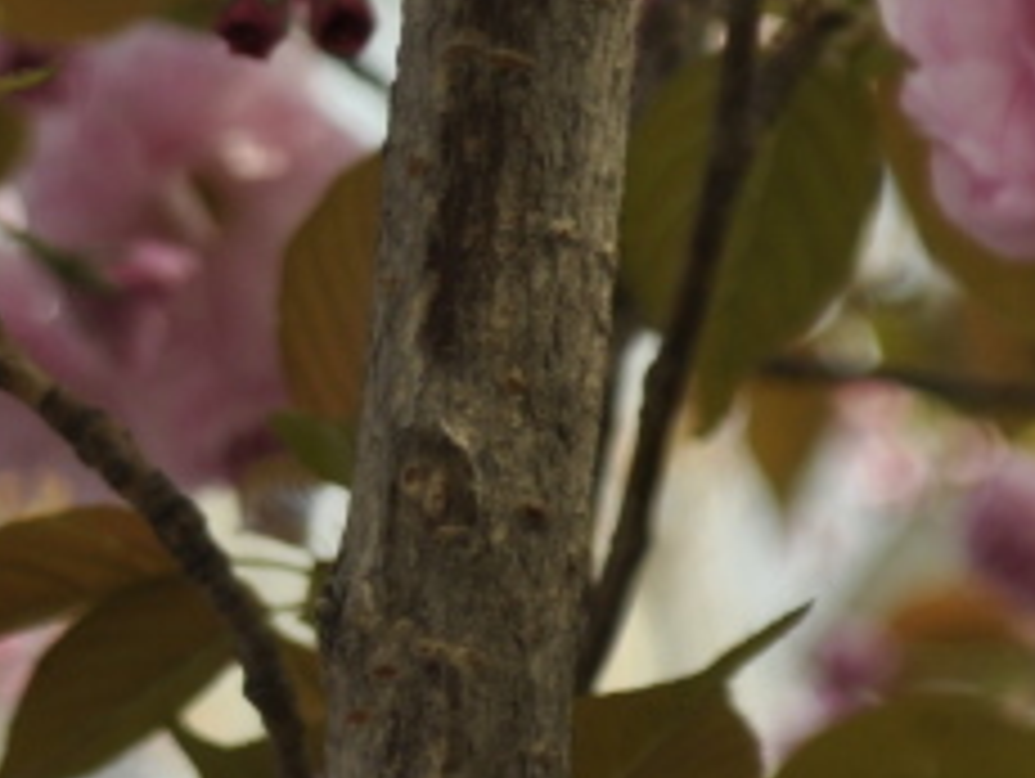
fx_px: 10540
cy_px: 49
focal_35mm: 352
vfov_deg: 4.2
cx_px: -202
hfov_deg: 5.6
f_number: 5.6
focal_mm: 55
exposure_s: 1/125
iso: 200
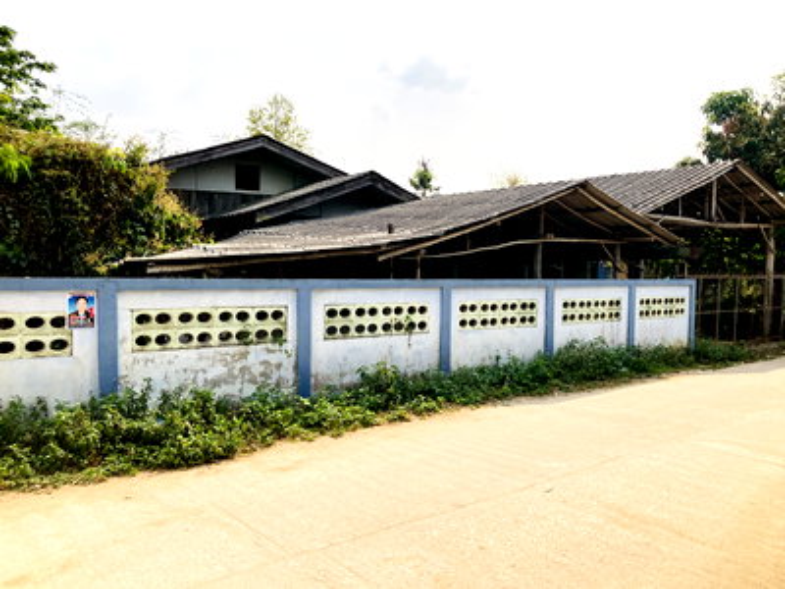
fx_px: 635
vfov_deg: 49.7
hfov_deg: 63.4
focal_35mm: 28
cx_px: 392
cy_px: 294
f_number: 1.8
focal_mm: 3.99
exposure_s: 1/3003
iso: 20
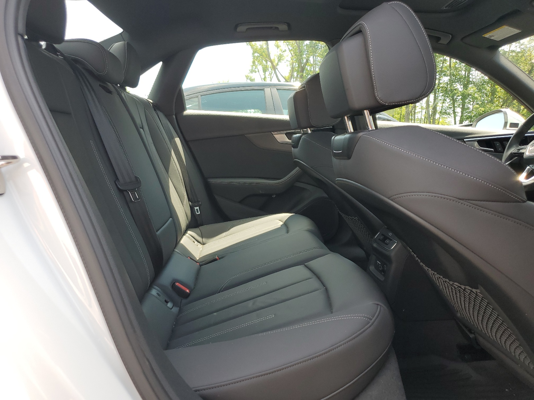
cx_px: 267
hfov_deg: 67.3
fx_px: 401
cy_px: 200
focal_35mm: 26
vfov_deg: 53.1
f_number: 1.5
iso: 50
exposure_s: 1/370
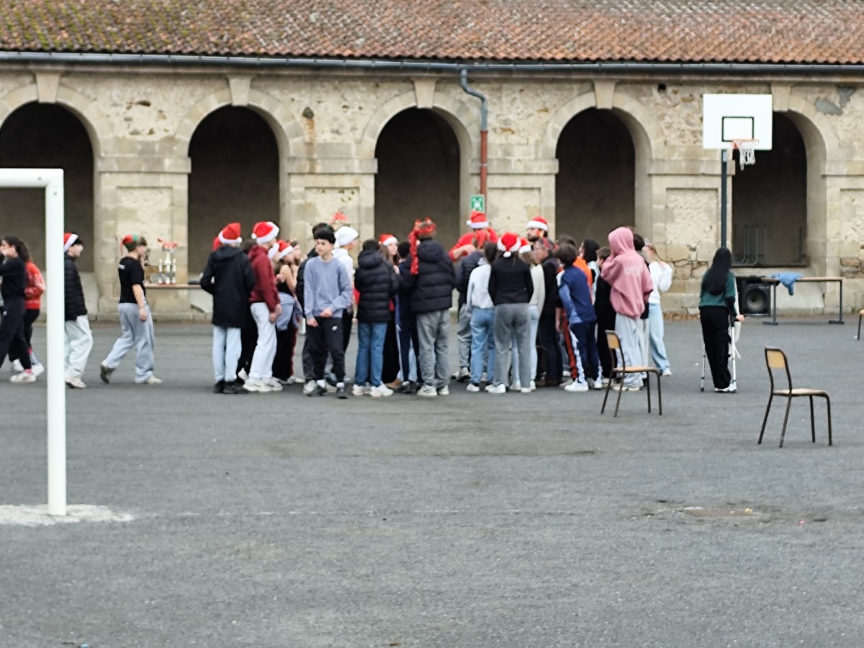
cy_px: 324
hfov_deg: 17.0
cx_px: 432
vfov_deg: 12.8
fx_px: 2895
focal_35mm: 116
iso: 80
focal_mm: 6.14
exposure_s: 1/100
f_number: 1.65
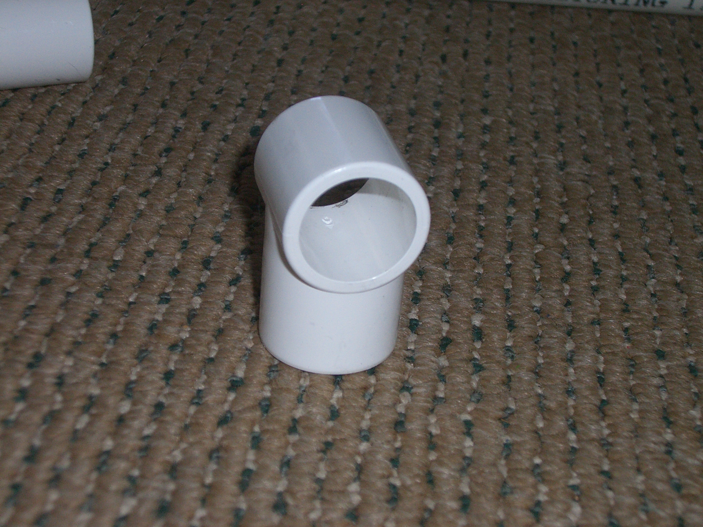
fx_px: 1604
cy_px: 264
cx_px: 352
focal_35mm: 79
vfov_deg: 18.7
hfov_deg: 24.7
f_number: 4.1
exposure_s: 1/60
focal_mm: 12.8
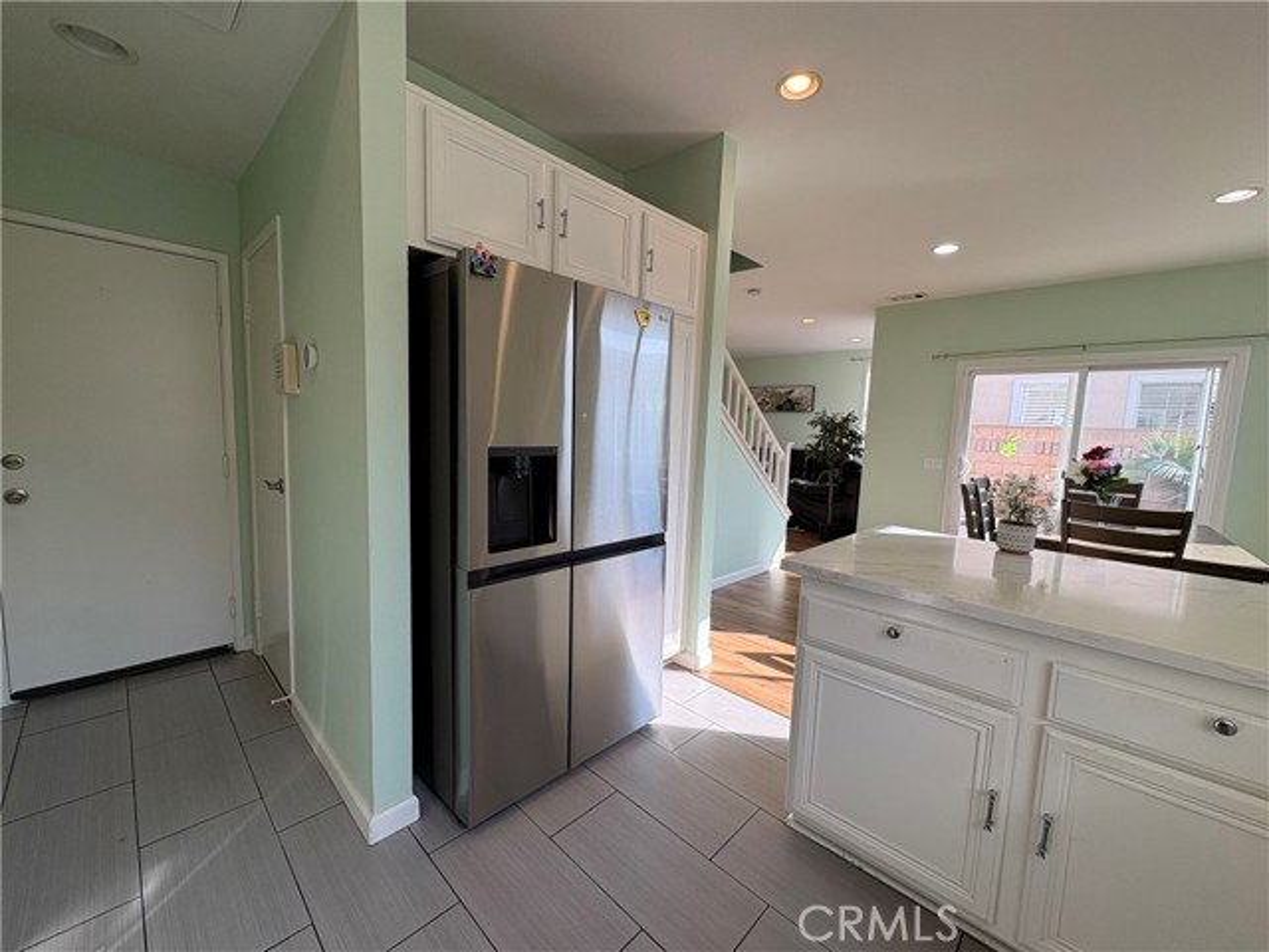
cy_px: 476
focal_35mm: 14
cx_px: 634
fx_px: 513
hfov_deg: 102.1
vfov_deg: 85.7
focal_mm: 2.22
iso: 40
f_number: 2.2
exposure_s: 1/200
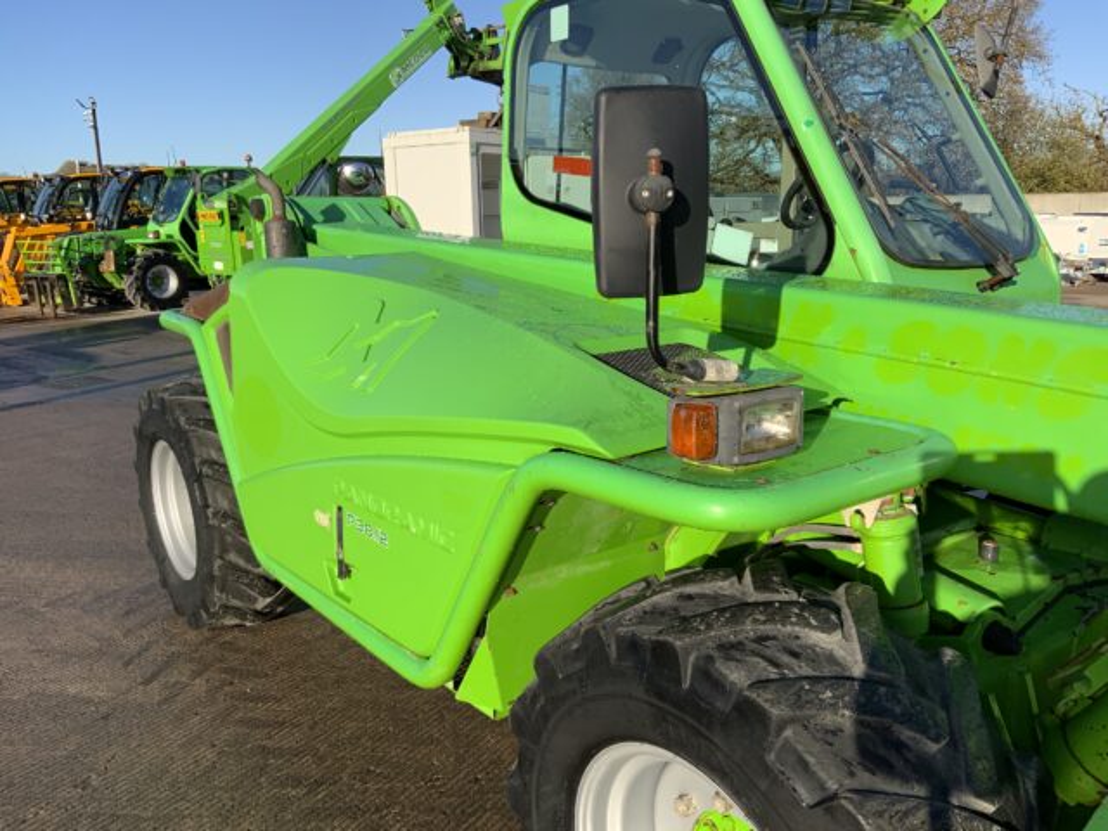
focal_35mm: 29
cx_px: 554
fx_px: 928
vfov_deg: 48.2
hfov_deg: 61.7
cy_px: 416
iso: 16
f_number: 1.8
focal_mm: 3
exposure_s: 1/1675
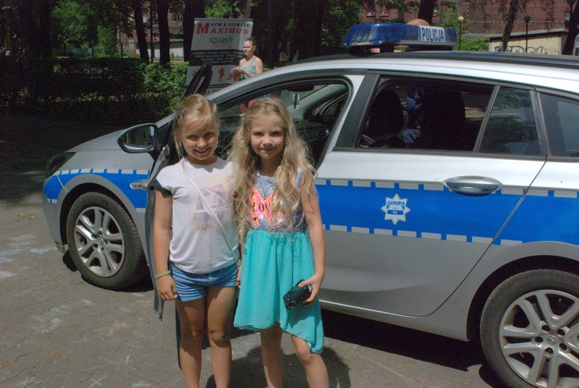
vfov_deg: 32.0
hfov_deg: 46.3
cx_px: 290
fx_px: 676
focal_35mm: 42
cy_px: 194
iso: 800
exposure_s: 1/800
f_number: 14
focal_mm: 28
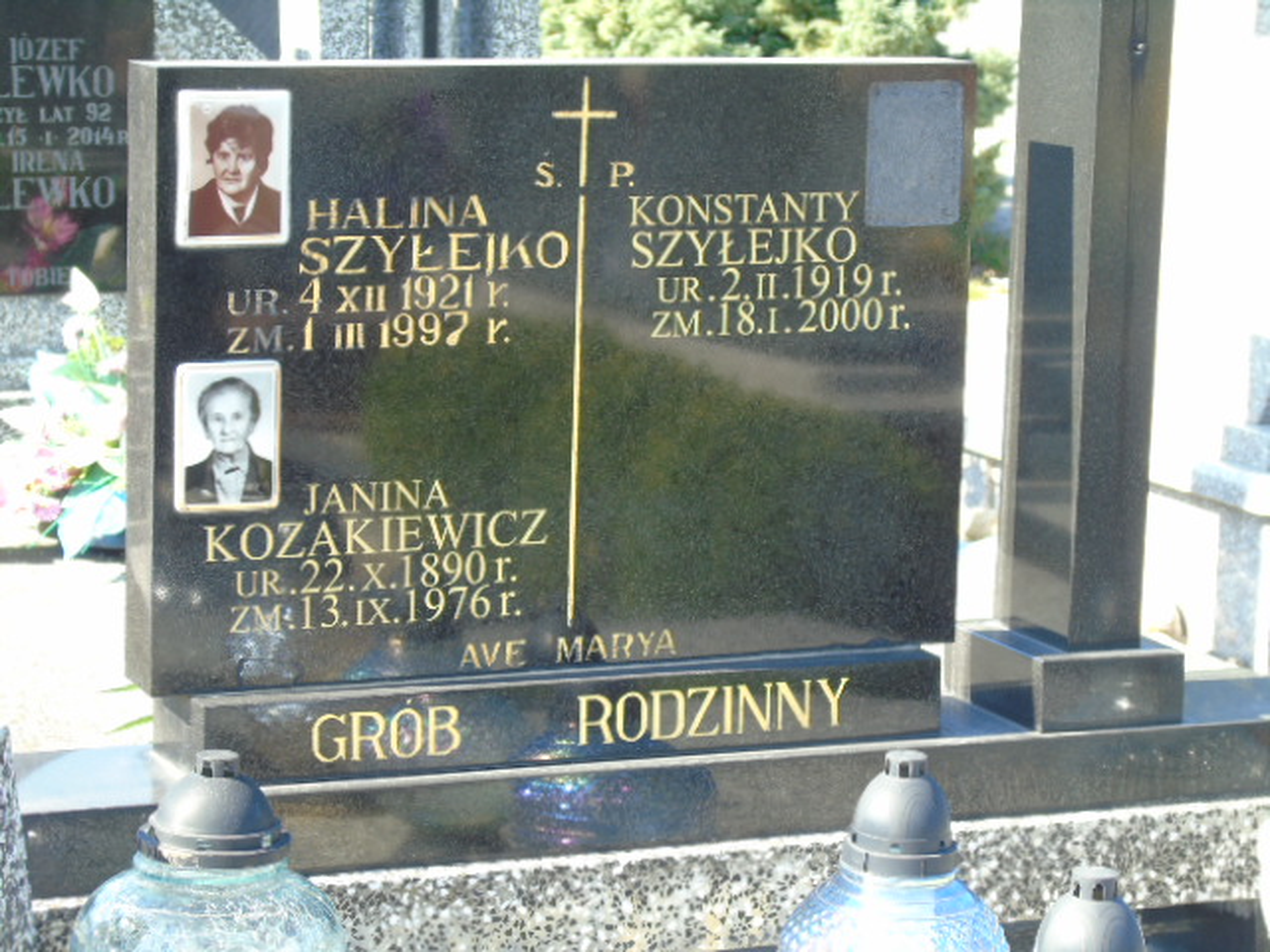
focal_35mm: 108
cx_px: 635
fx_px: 3962
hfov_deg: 18.2
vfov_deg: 13.7
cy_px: 476
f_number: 4.4
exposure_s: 1/60
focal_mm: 19
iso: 80
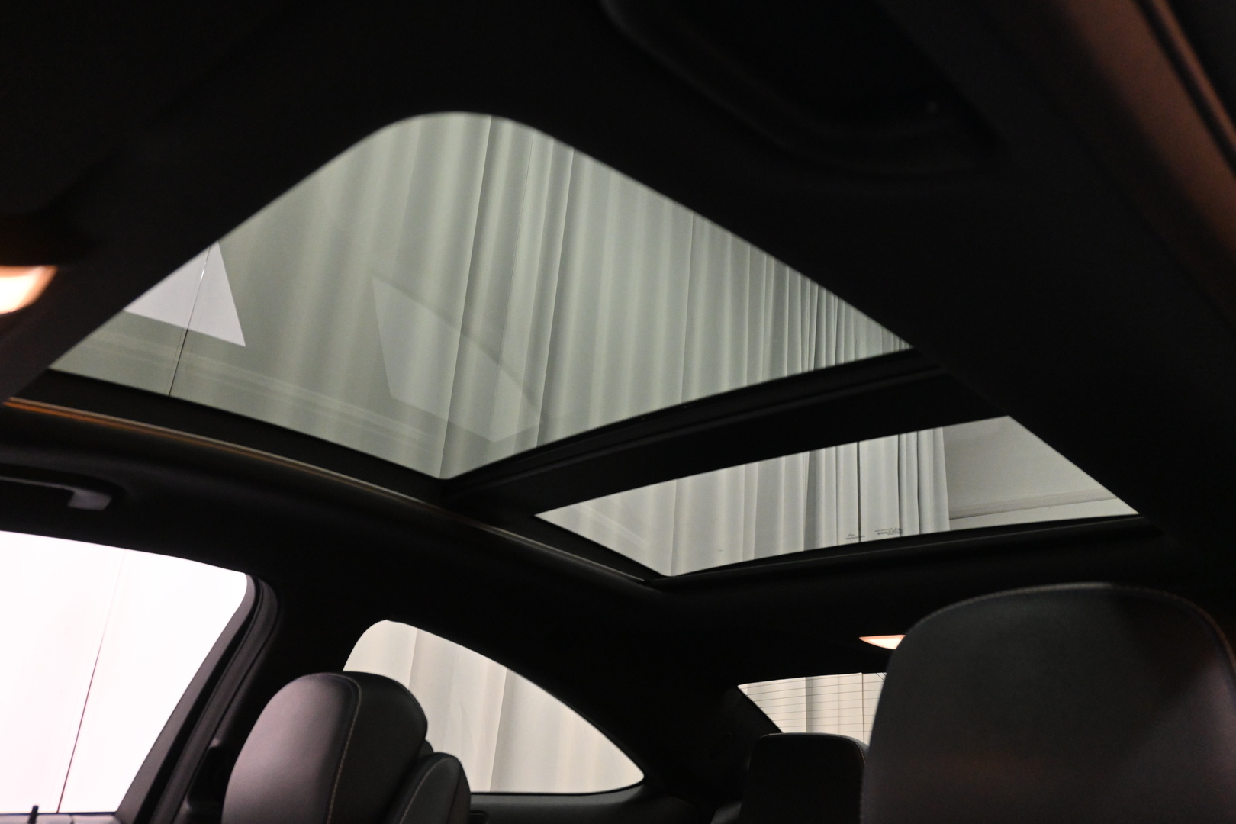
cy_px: 412
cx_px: 618
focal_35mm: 29
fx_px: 1004
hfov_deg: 63.2
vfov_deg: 44.6
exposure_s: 1/80
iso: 3200
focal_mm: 19.5
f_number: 5
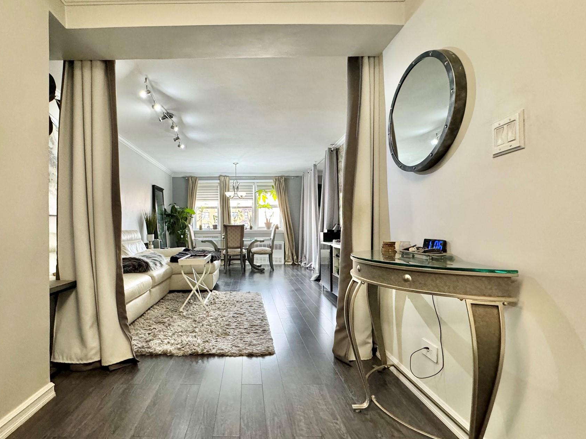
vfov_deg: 74.7
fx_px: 288
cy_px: 228
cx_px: 242
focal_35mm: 17
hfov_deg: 90.2
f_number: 2.2
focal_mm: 2.22
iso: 320
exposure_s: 1/60
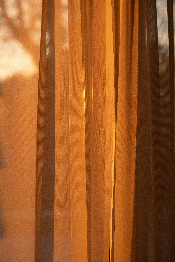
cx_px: 88
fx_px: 766
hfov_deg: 13.0
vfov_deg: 19.5
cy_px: 131
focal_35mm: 105
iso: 1000
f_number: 5.6
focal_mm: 70
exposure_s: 1/320
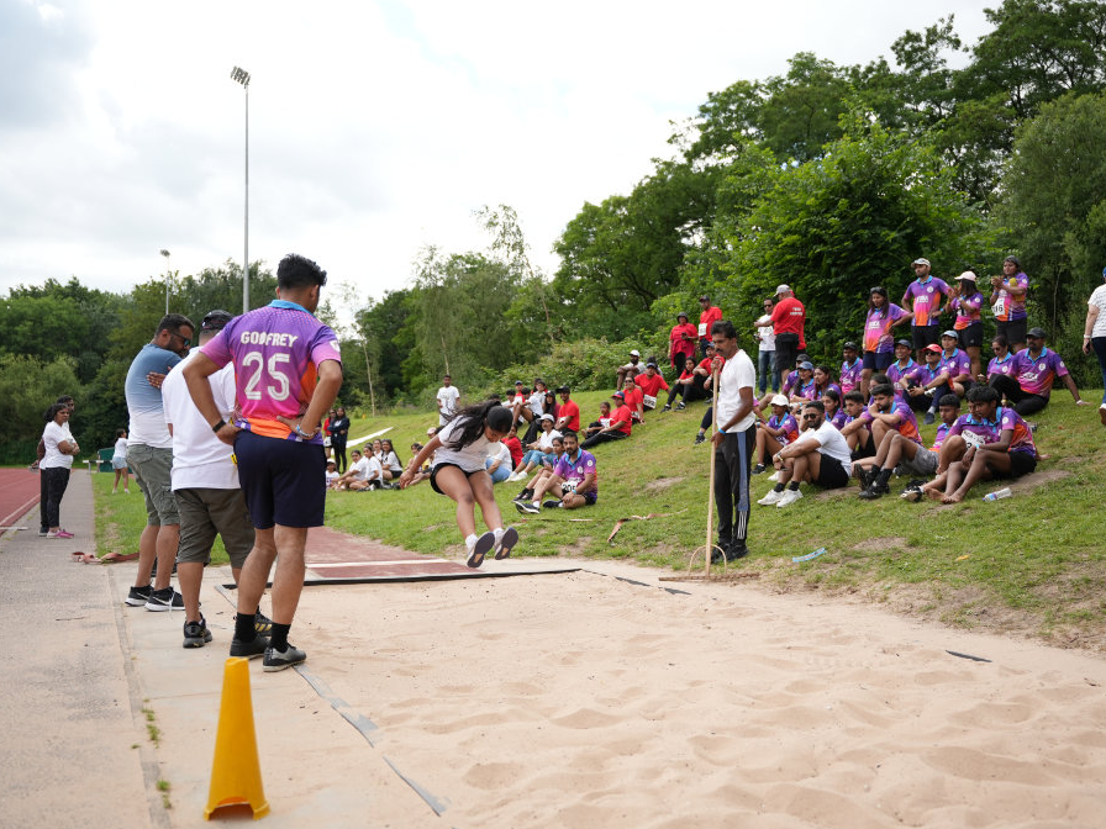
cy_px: 419
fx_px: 1100
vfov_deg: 41.3
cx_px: 606
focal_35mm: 34
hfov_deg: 53.3
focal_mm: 31.4
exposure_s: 1/2000
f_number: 2.8
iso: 250
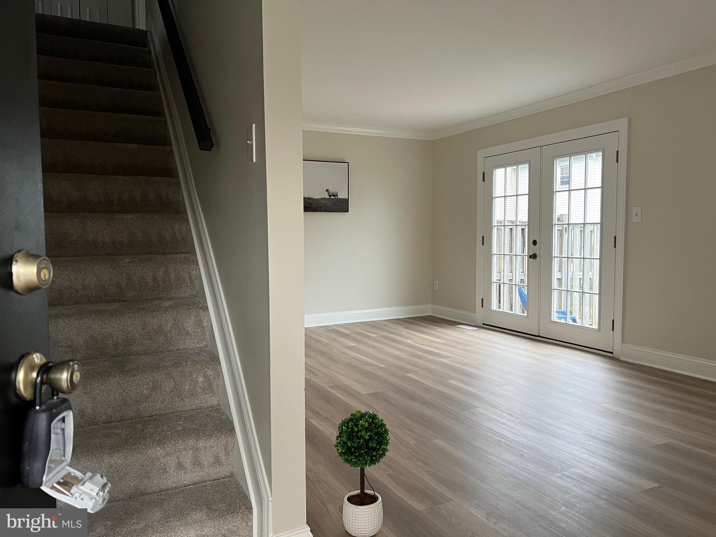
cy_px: 268
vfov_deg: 53.1
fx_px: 538
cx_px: 358
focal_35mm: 26
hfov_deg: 67.3
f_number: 1.5
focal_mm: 5.7
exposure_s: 1/60
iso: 125
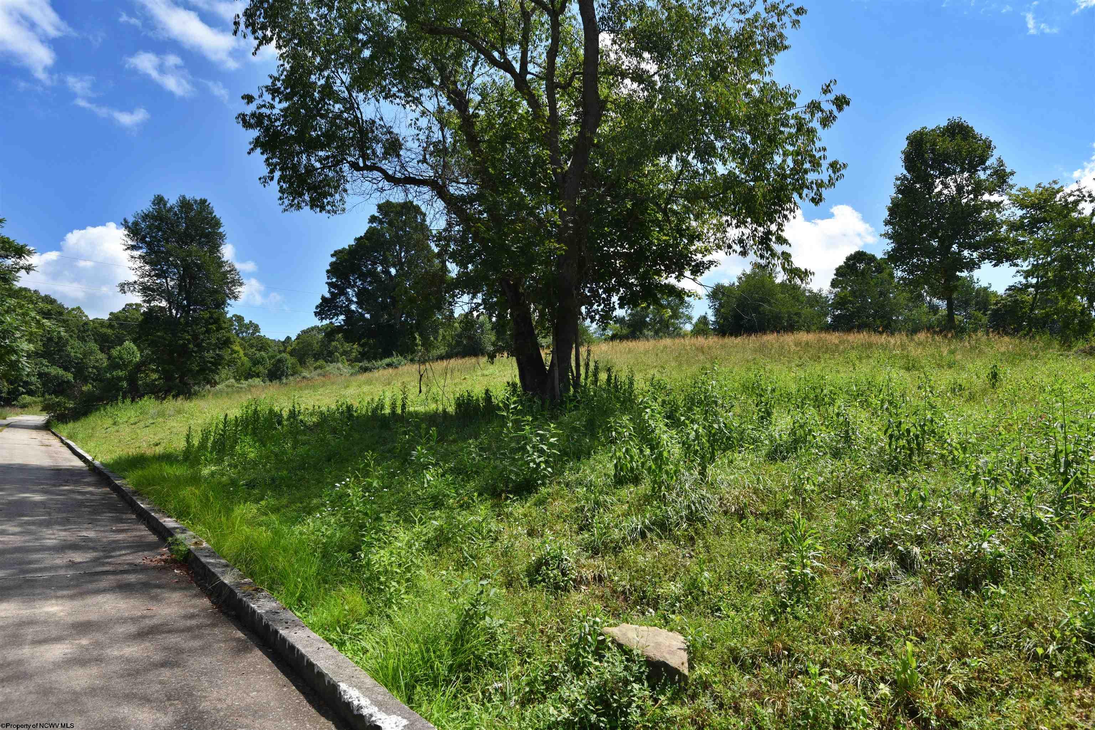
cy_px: 365
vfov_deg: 64.6
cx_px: 548
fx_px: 578
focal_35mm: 19
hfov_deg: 86.9
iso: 200
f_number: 9
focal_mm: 19
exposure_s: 1/320
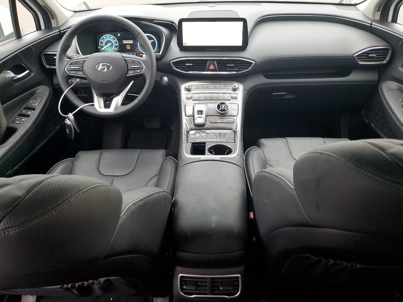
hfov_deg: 67.3
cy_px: 151
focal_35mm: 26
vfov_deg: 53.1
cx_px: 202
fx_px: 303
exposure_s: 1/60.2
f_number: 1.5
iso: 152
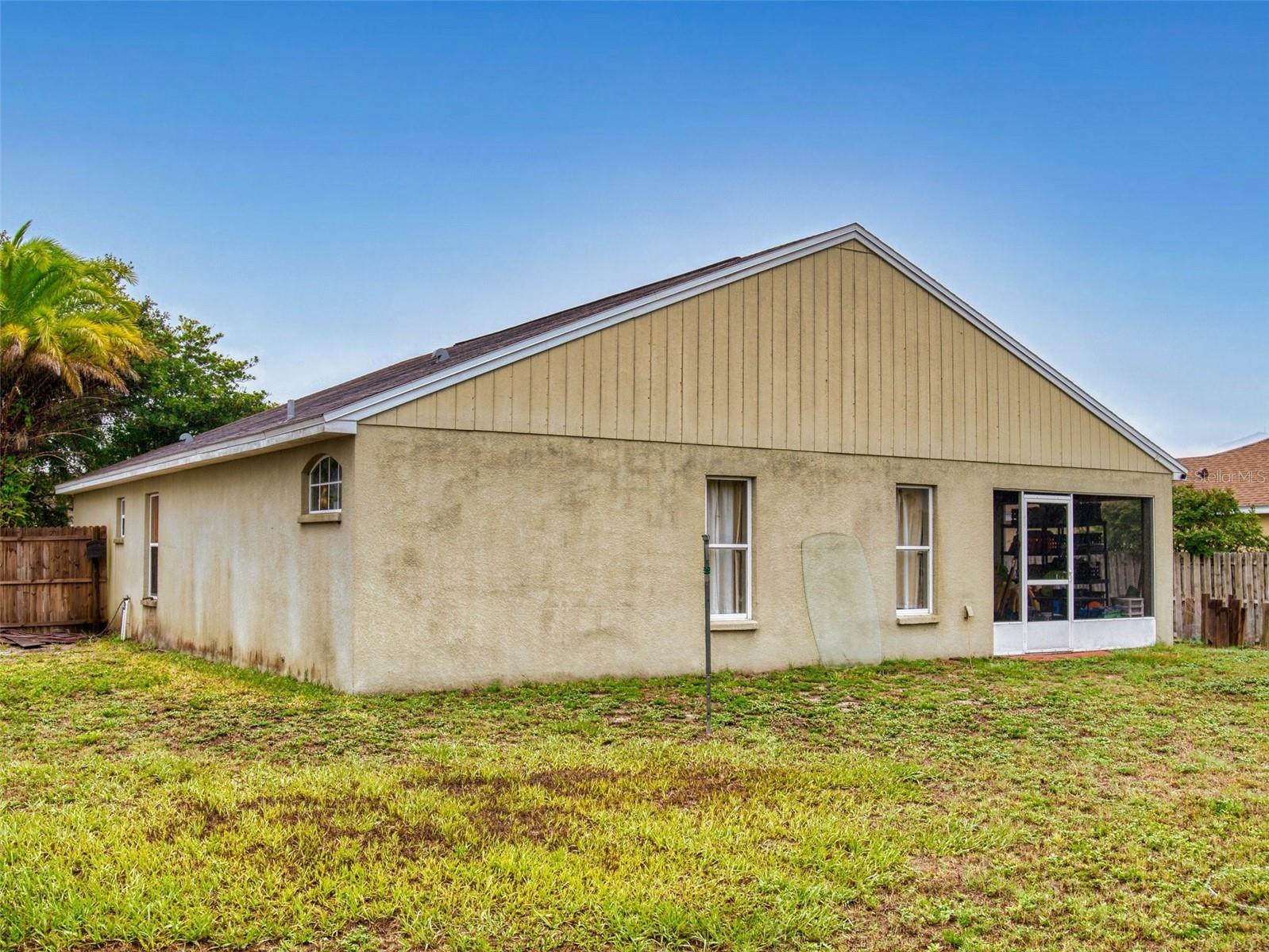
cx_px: 634
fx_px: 1320
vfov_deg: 39.7
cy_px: 476
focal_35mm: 36
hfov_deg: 51.3
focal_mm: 18
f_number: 8
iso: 200
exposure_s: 1/500
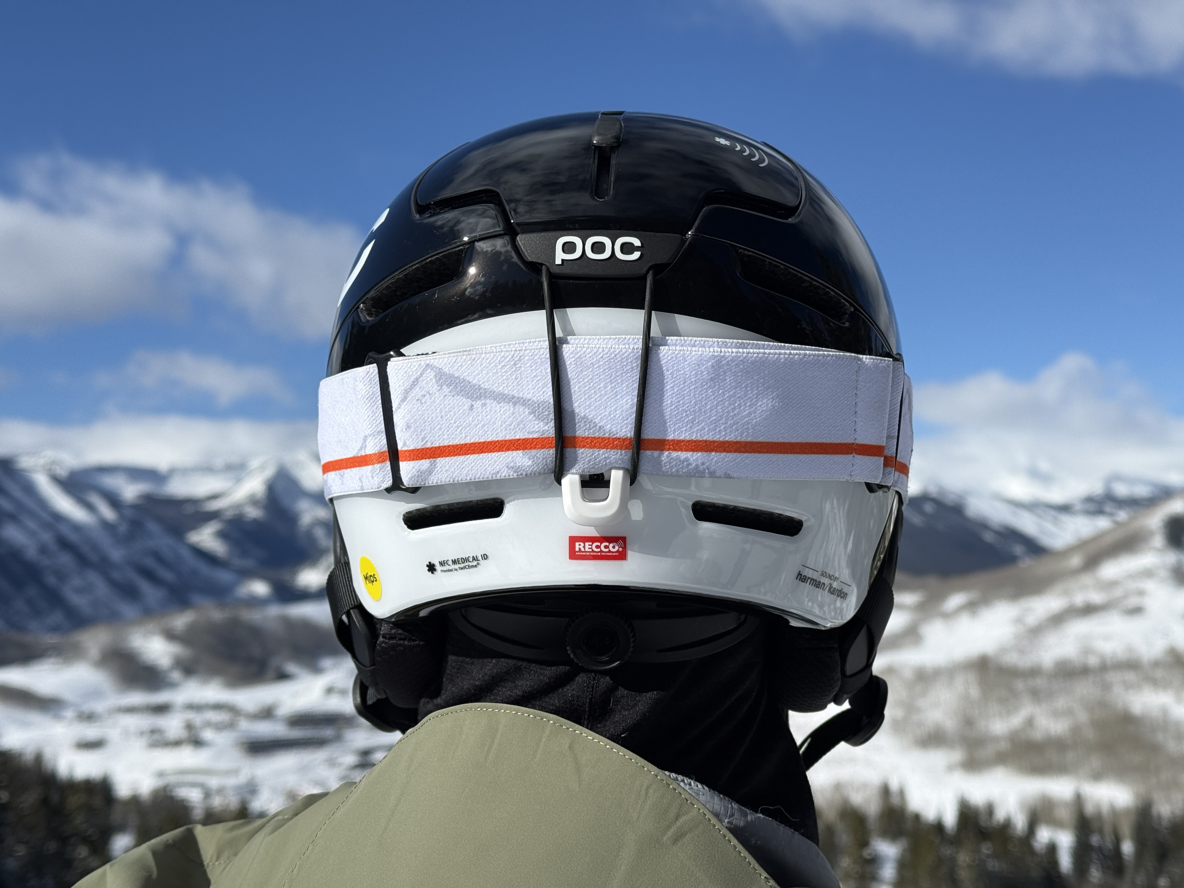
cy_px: 444
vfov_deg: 30.3
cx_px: 592
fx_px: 1642
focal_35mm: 48
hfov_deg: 39.7
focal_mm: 6.76
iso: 64
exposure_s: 1/9901
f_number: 1.78
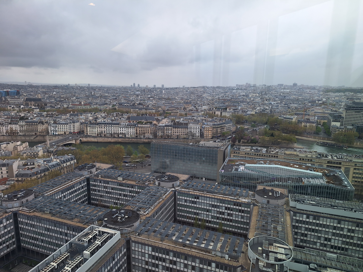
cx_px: 182
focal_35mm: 23
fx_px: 241
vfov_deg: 58.9
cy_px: 136
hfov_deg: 73.9
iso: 40
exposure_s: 1/222
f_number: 1.8
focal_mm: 5.54
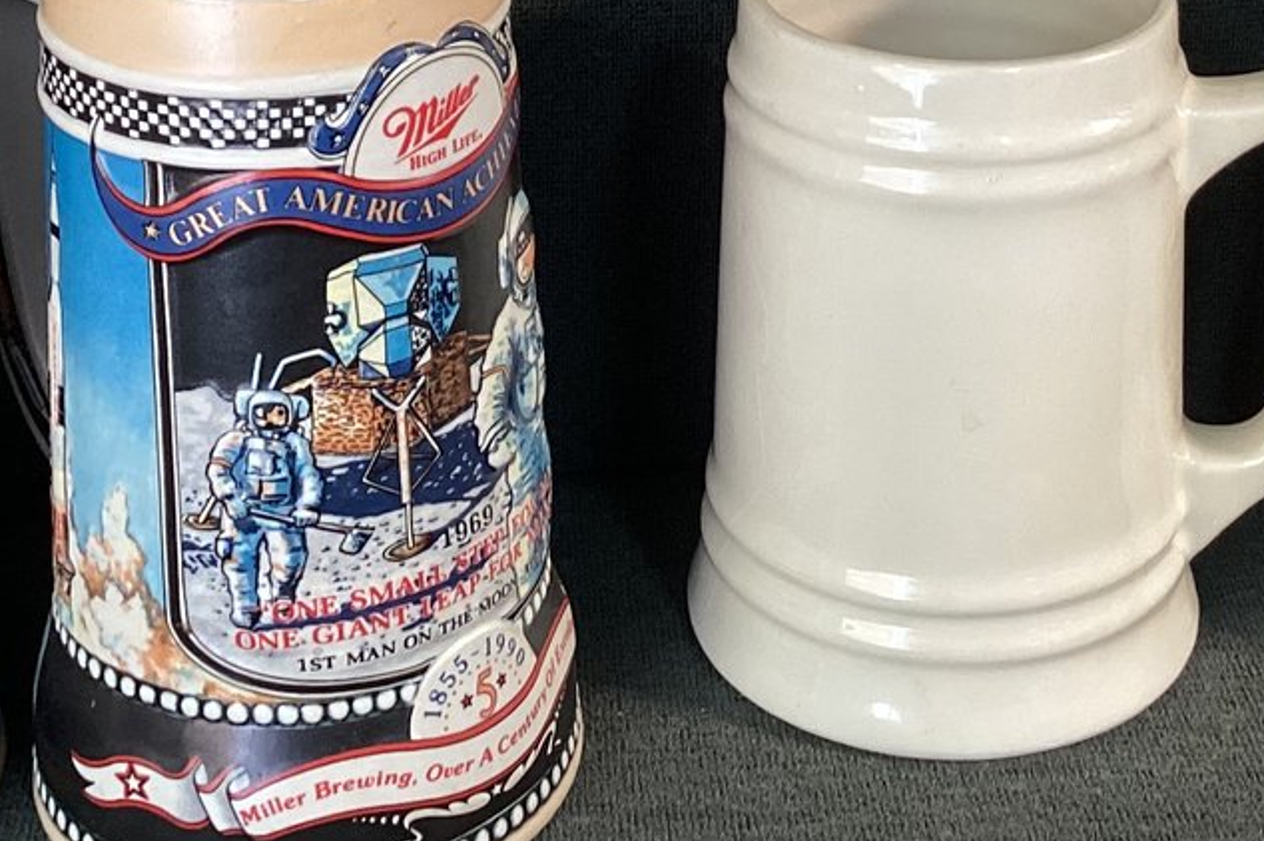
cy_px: -91
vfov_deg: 17.1
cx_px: 727
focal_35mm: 77
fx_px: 2702
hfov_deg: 26.3
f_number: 2.4
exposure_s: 1/60
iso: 100
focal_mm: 3.3
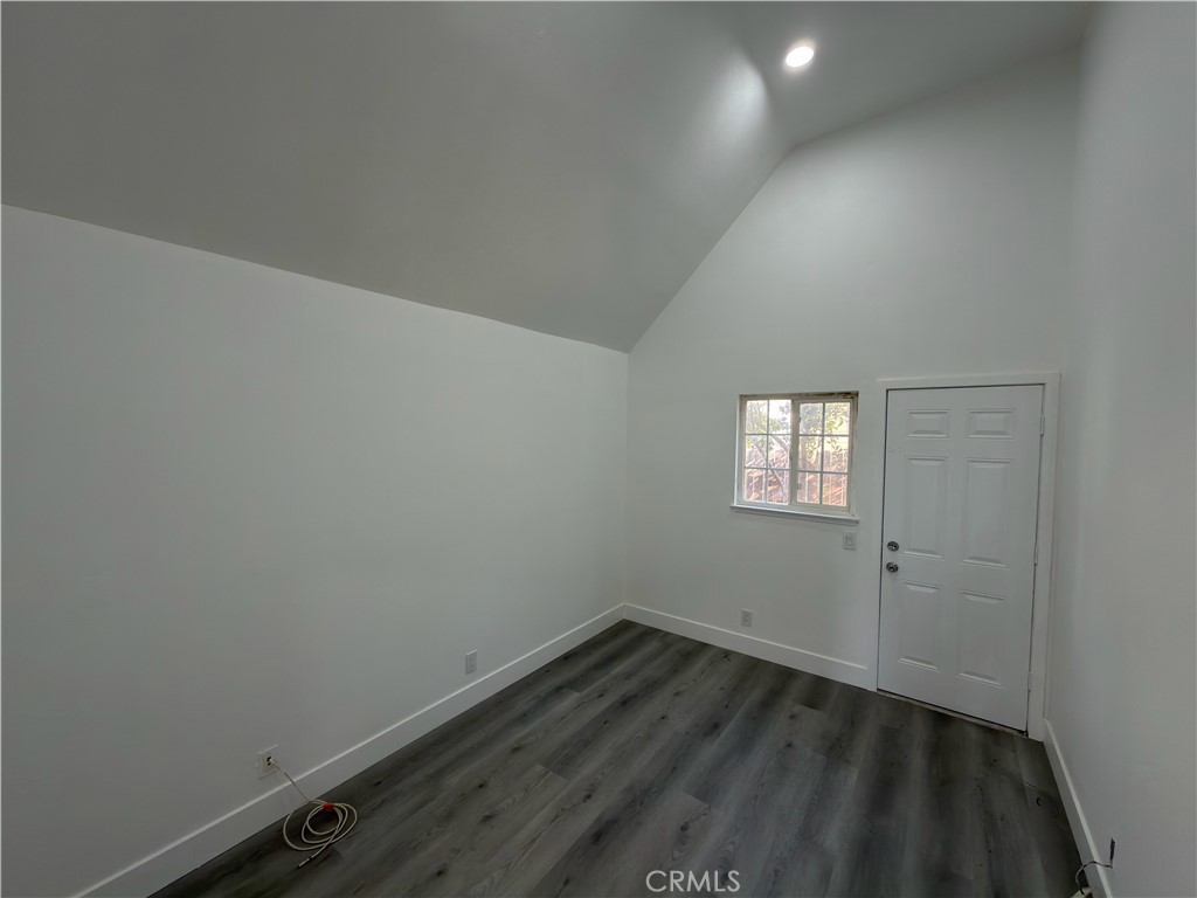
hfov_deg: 102.1
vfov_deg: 85.7
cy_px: 449
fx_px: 484
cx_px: 598
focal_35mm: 14
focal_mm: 2.22
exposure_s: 1/60
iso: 80
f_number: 2.2
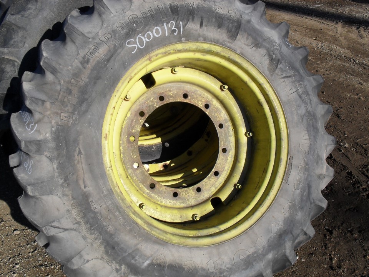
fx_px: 373
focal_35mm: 35
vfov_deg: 40.7
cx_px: 184
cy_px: 138
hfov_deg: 52.6
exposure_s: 1/250
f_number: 8.4
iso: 100
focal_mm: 6.3
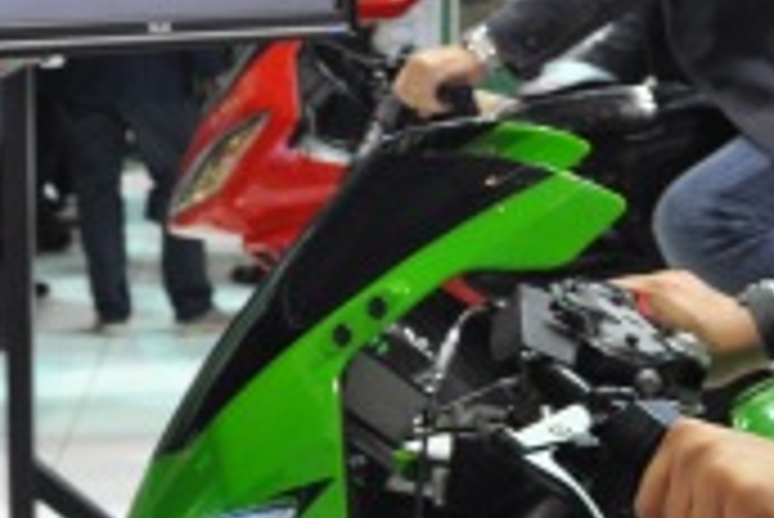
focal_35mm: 110
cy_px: 70
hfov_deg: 18.5
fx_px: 2361
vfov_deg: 12.4
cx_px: 594
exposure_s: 1/30
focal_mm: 21
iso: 400
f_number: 5.6
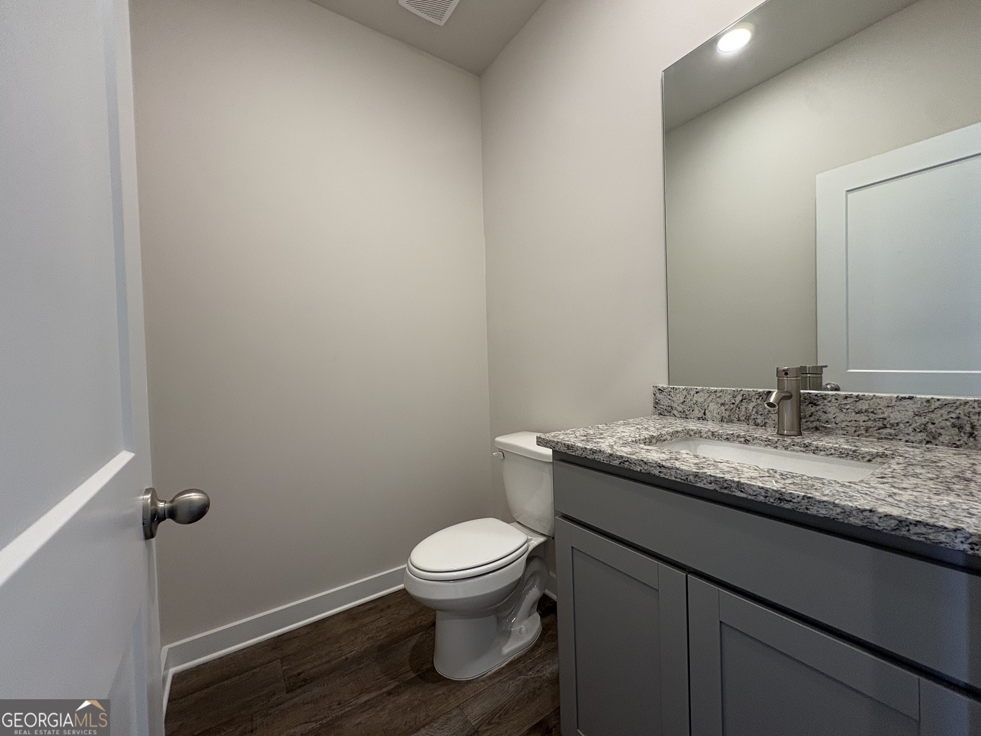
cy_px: 368
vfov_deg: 85.7
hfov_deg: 102.1
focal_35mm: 14
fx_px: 397
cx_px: 490
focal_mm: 2.22
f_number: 2.2
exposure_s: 1/120
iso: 160
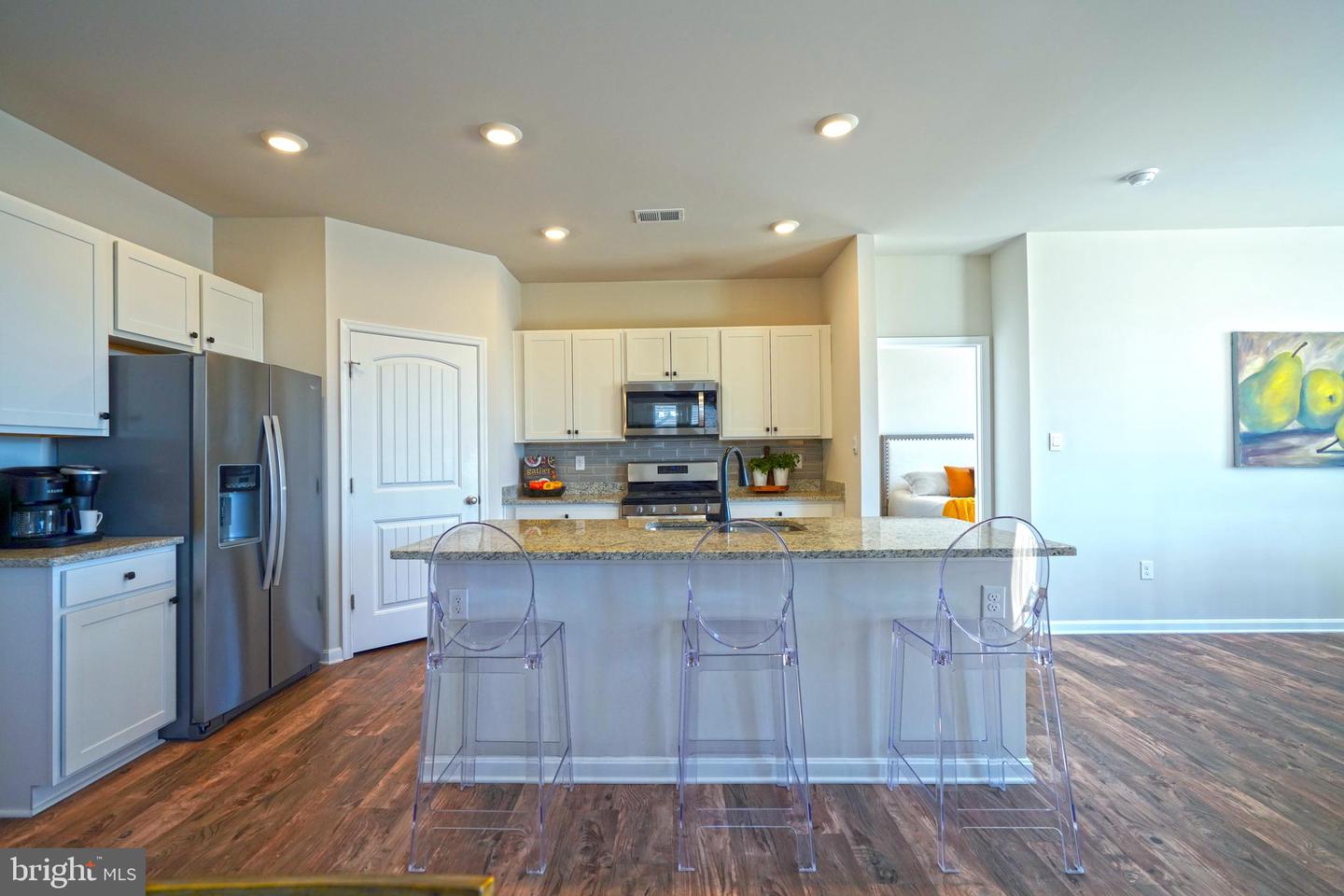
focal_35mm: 16
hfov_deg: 96.7
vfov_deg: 73.7
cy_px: 448
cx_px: 672
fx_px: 597
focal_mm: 16
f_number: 4
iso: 500
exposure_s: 1/160
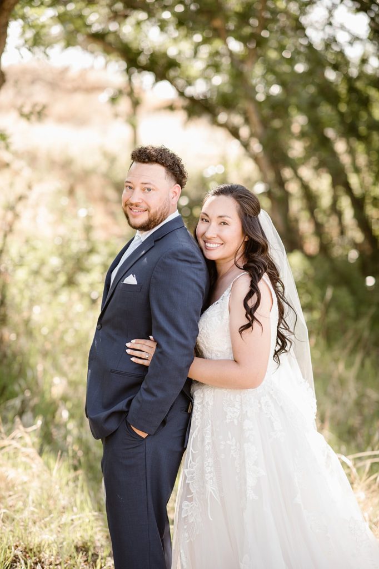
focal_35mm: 85
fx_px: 1343
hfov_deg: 16.1
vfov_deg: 23.9
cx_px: 190
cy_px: 284
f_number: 2
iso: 200
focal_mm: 85
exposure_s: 1/500
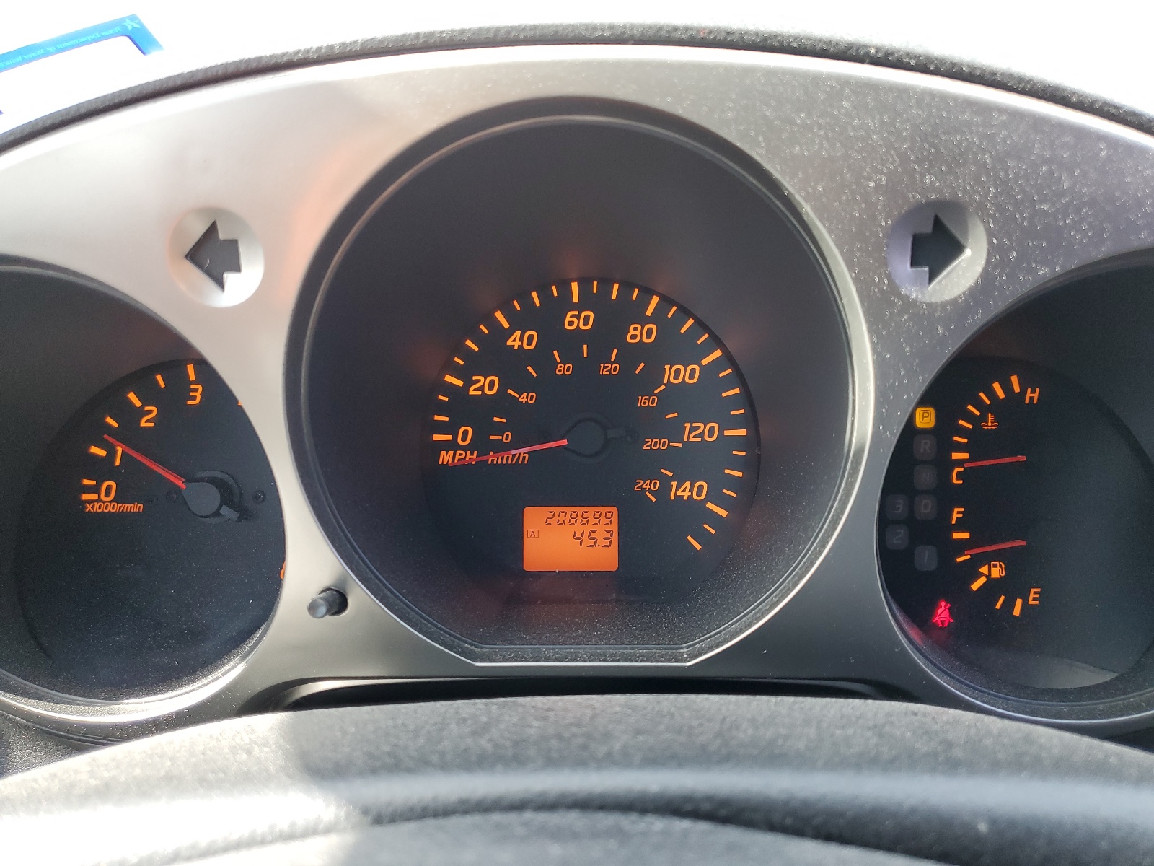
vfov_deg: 53.1
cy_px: 433
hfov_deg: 67.3
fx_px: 867
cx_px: 577
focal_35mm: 26
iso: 71
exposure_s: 1/120
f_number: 1.5
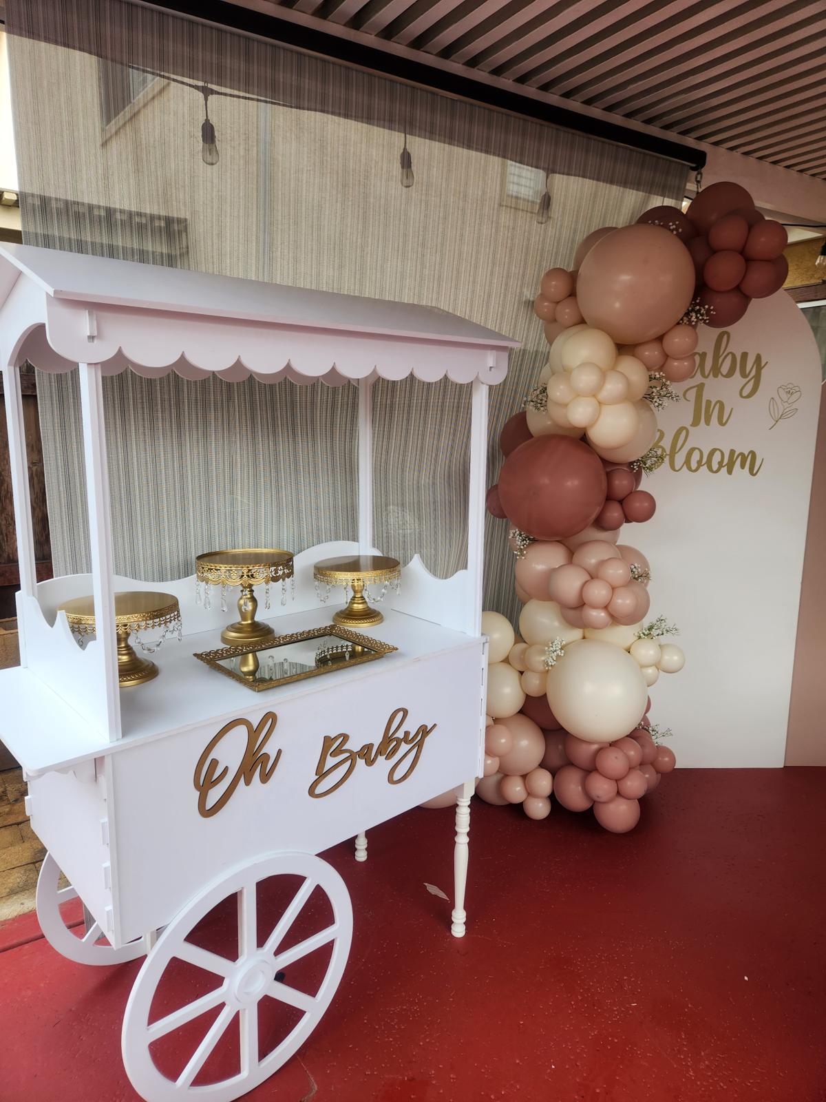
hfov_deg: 58.9
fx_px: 732
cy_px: 551
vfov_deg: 73.9
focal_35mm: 23
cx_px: 413
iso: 40
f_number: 1.8
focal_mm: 5.4
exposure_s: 1/180
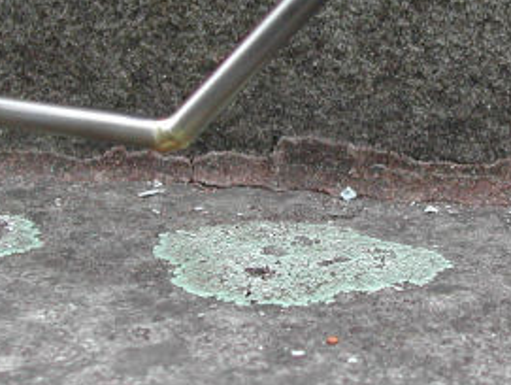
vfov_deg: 13.2
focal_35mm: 112
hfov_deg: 17.5
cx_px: 368
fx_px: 1656
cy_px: 143
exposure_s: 1/76.1
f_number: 2.8
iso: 100
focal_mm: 8
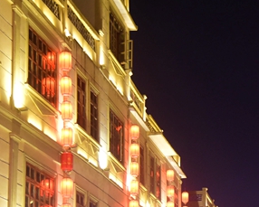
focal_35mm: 115
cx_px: 275
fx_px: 882
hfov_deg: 16.3
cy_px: 178
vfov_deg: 13.3
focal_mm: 50
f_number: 4
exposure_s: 1/50
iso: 2500
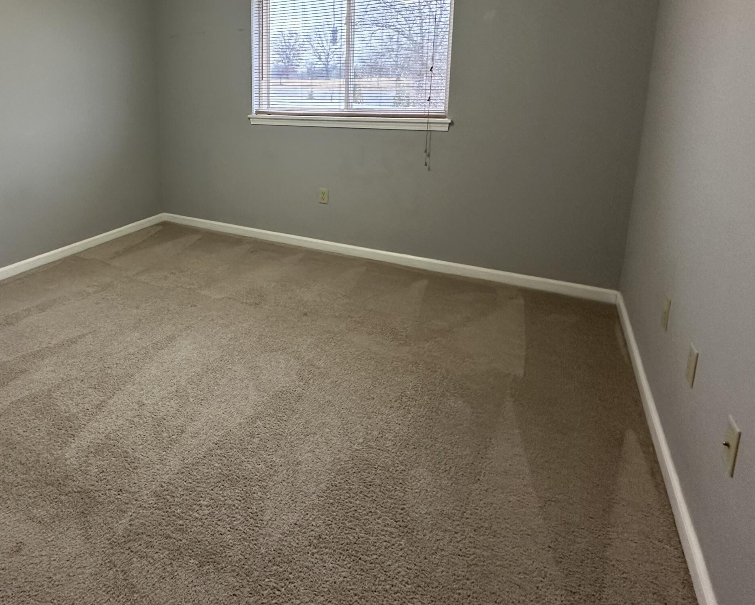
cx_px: 222
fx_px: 492
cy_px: 173
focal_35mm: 22
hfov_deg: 71.6
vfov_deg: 60.6
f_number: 2.2
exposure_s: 1/60
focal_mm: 2.22
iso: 250
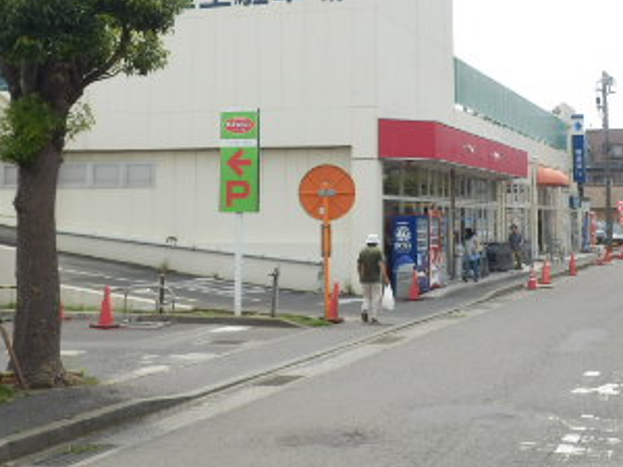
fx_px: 1422
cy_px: 19
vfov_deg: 18.3
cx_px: 347
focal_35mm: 79
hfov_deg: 24.7
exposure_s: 1/640
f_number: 3.9
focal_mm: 6.6
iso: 80
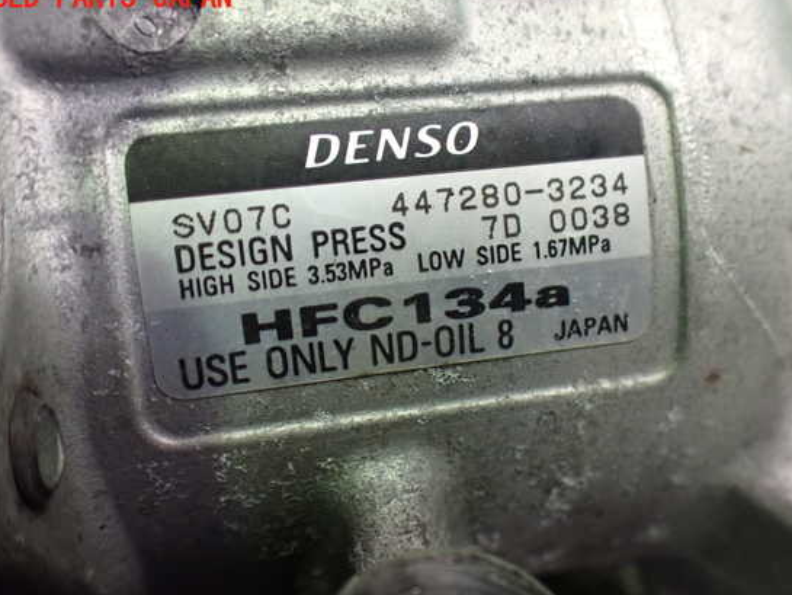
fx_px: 755
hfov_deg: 55.3
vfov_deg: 43.0
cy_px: 307
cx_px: 404
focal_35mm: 33
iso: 800
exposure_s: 1/50
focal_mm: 5.4
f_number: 2.3
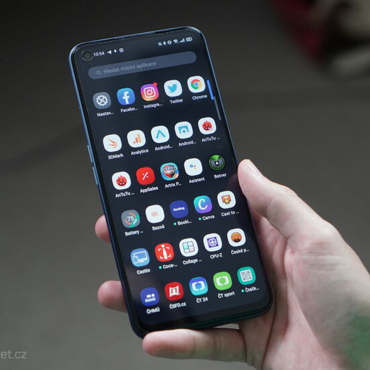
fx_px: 1040
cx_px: 203
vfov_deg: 20.2
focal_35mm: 86
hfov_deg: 20.2
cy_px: 186
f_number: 4.5
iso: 1000
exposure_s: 1/125
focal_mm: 67
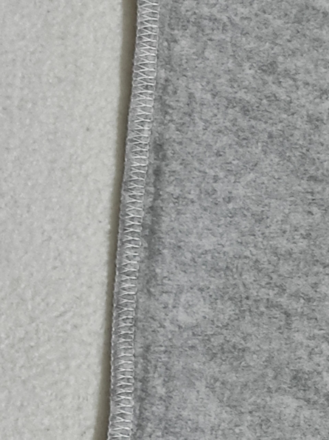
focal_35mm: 25
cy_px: 220
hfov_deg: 54.8
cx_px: 164
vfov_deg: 69.4
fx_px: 317
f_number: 1.89
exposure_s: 1/50
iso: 282
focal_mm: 5.43
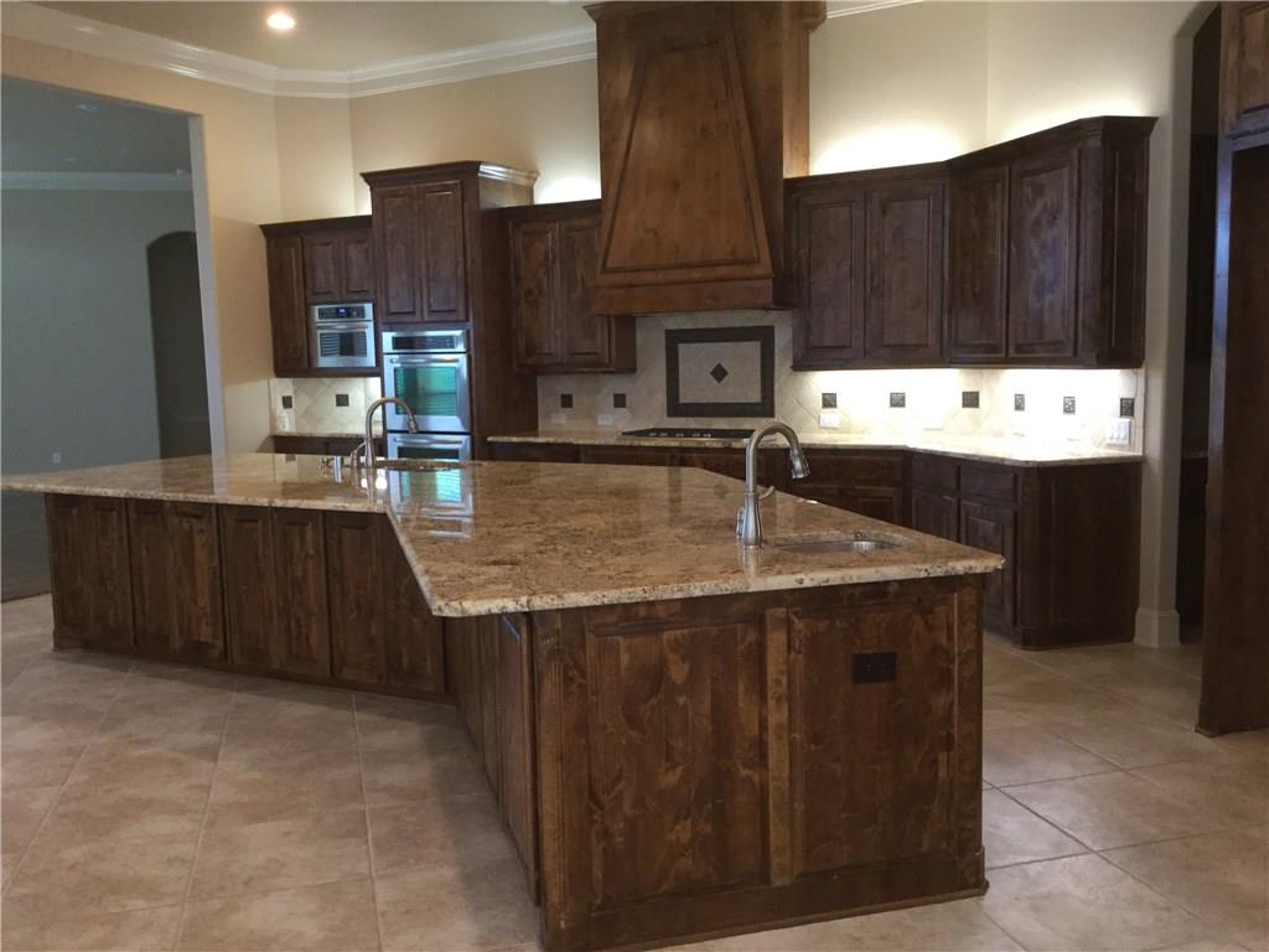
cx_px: 634
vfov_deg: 45.4
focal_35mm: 31
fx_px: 1136
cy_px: 476
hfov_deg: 58.4
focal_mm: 3.3
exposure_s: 1/30
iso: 160
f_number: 2.4
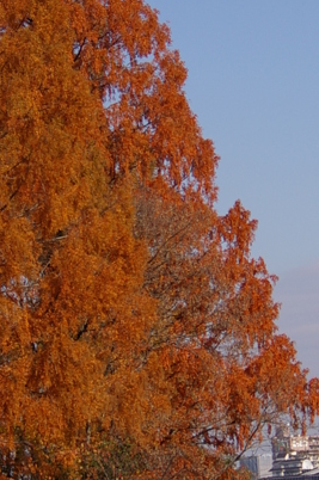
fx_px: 2545
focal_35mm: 191
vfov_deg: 10.8
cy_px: 176
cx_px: 133
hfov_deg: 7.2
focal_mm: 50
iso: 200
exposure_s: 1/1500
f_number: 5.6
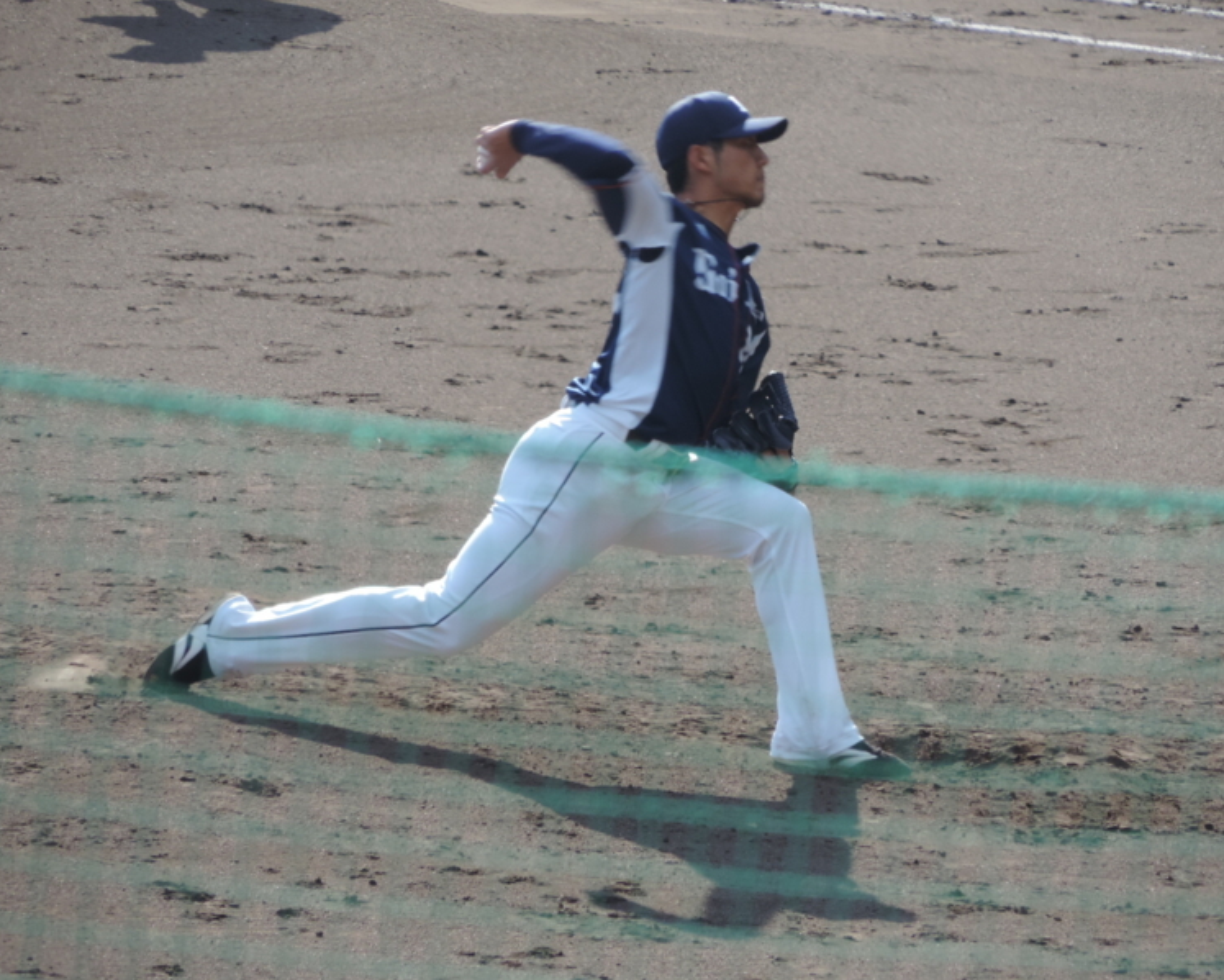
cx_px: 647
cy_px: 490
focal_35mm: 784
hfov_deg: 2.5
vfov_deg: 2.0
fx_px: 28408
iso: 140
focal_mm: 133.7
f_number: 5.1
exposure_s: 1/400
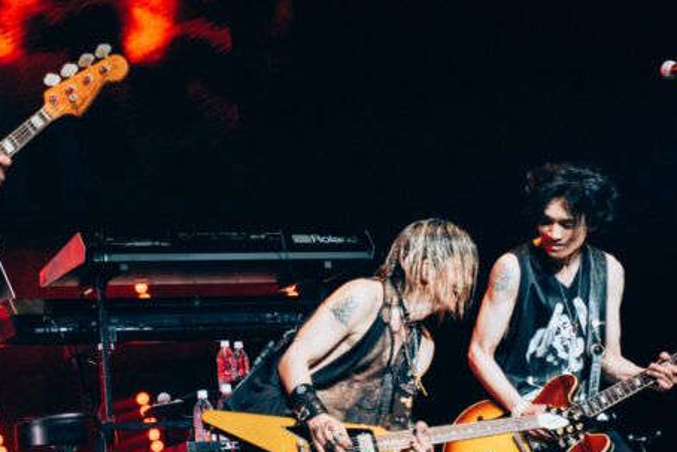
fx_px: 2972
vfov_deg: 8.7
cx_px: 268
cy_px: 220
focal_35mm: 158
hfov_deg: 13.0
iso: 800
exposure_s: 1/400
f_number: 2.8
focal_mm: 70
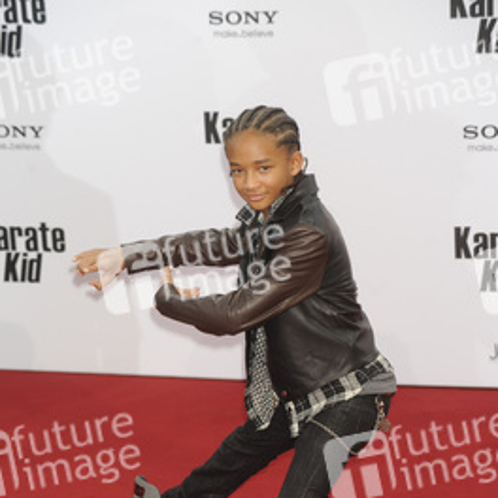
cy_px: 364
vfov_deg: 11.1
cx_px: 249
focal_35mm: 157
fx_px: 2555
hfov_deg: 11.1
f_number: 5.6
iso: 640
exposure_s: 1/250
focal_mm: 122
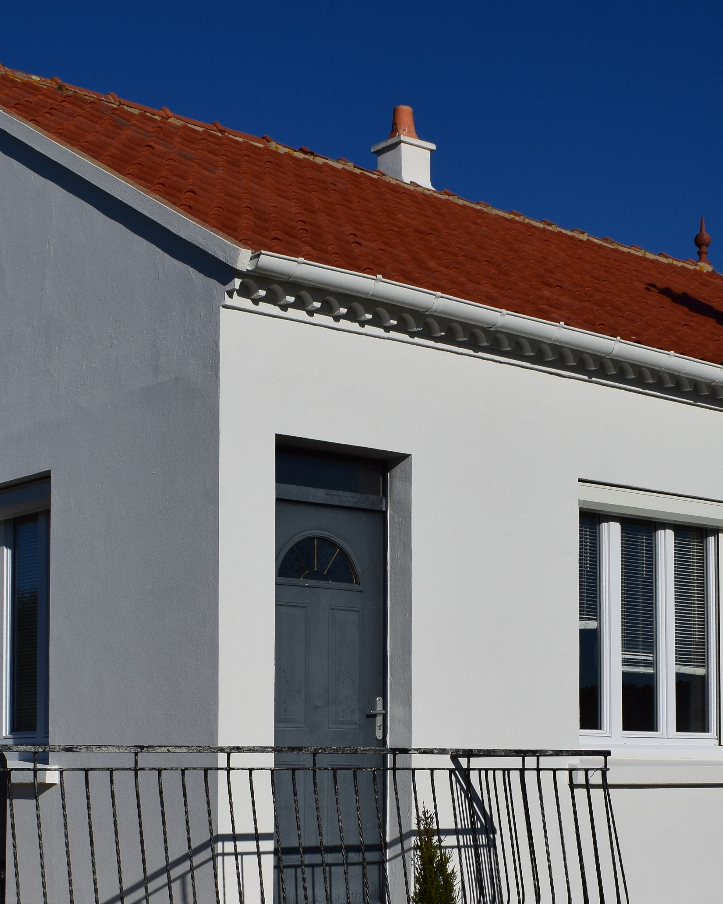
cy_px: 694
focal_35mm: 66
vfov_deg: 28.2
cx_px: 324
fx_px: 1765
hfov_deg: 23.1
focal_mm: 20
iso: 200
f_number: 13
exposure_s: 1/800
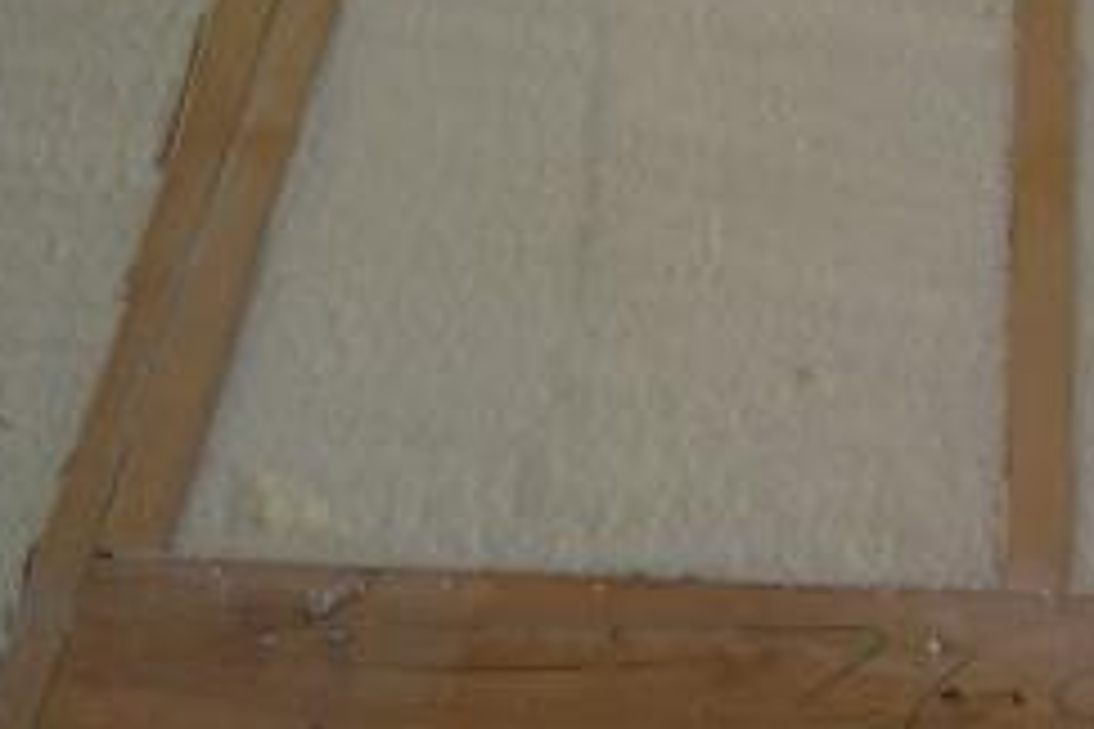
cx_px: 977
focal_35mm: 70
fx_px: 2127
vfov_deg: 19.4
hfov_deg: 27.8
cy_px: 254
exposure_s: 1/90
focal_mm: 8
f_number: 2.8
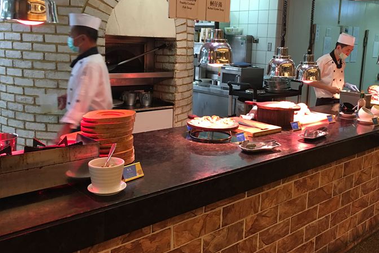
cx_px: 226
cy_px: 104
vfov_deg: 36.8
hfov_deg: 52.8
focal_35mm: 36
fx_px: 379
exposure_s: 1/15
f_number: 2.2
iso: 64
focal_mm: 4.15
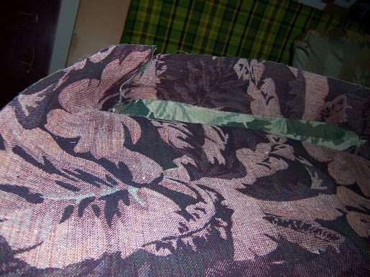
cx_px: 185
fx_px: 353
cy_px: 138
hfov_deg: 55.4
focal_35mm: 33
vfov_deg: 42.9
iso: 80
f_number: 2.8
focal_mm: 5.5
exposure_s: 1/60
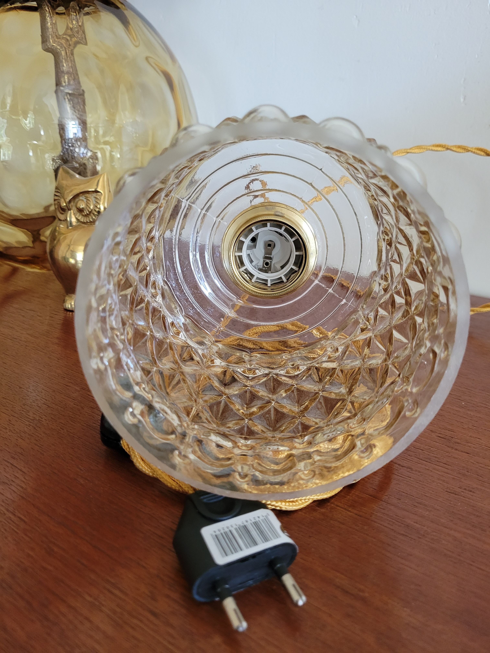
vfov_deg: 67.3
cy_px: 326
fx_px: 491
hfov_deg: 53.1
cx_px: 245
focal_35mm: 26
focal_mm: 5.4
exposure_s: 1/100
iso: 320
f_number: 1.8
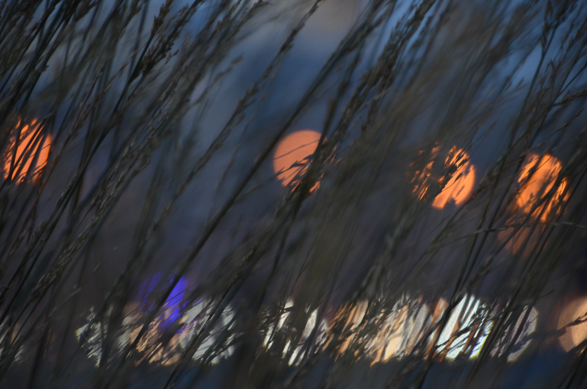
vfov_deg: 3.6
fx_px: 6101
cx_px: 294
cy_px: 194
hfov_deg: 5.5
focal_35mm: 375
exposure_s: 1/25
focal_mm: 250
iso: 800
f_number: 6.3
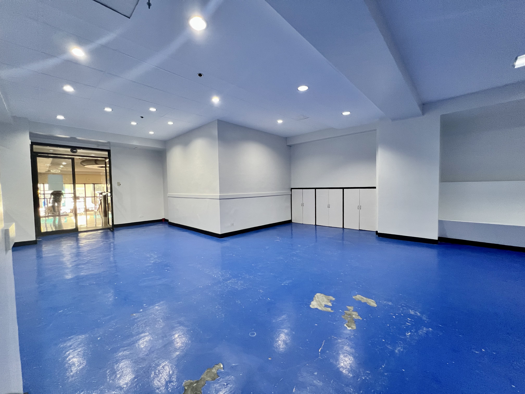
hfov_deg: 106.2
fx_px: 197
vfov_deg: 89.9
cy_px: 197
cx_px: 262
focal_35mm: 13
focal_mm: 1.57
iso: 250
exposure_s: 1/60
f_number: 1.8
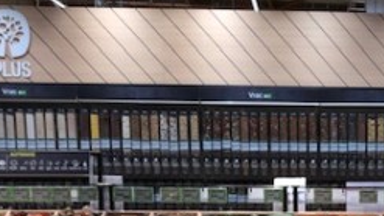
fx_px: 754
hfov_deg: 27.6
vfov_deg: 15.5
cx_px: 345
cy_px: 287
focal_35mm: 74
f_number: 1.8
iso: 40
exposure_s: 1/100
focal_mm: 3.99
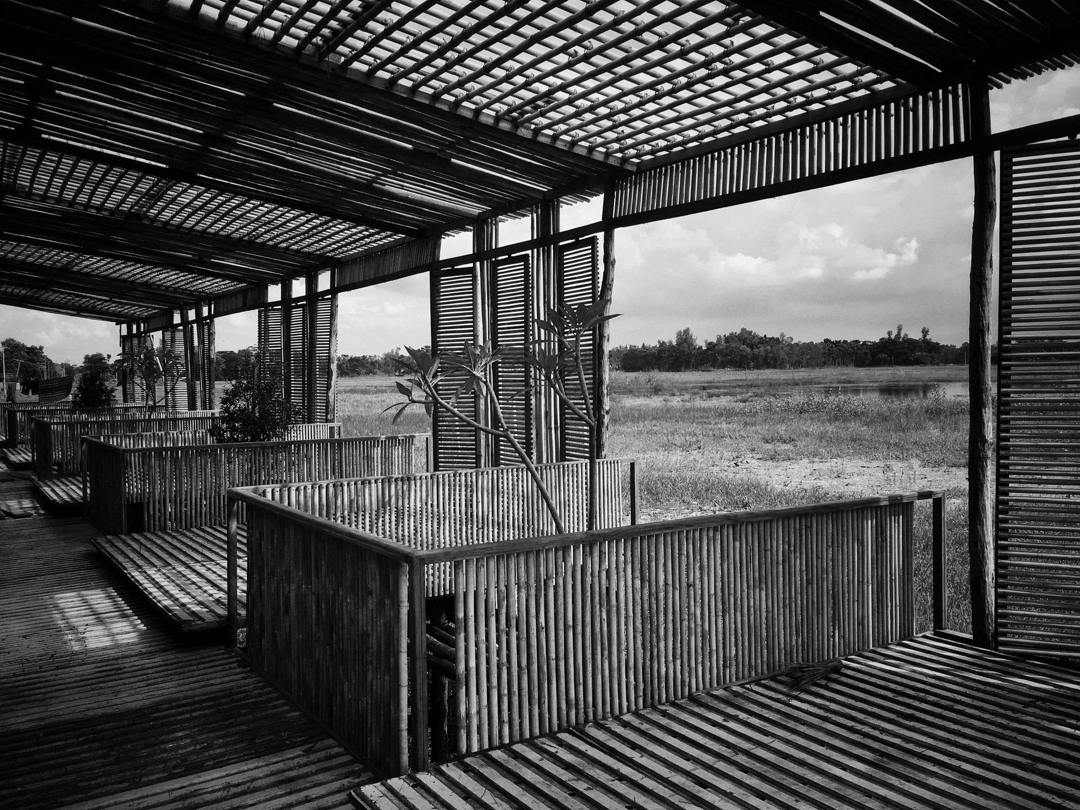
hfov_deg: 61.7
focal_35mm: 29
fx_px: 905
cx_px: 540
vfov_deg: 48.2
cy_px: 405
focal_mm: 4.15
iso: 25
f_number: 2.2
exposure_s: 1/1054
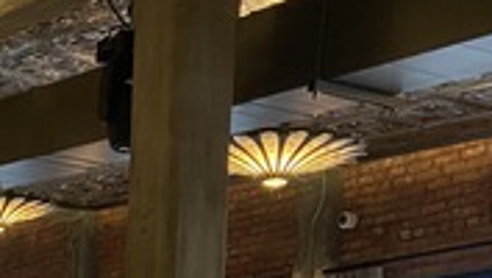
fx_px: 1254
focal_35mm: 96
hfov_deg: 21.4
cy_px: 559
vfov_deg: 11.4
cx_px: -11
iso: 500
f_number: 1.8
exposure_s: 1/60
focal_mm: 4.25
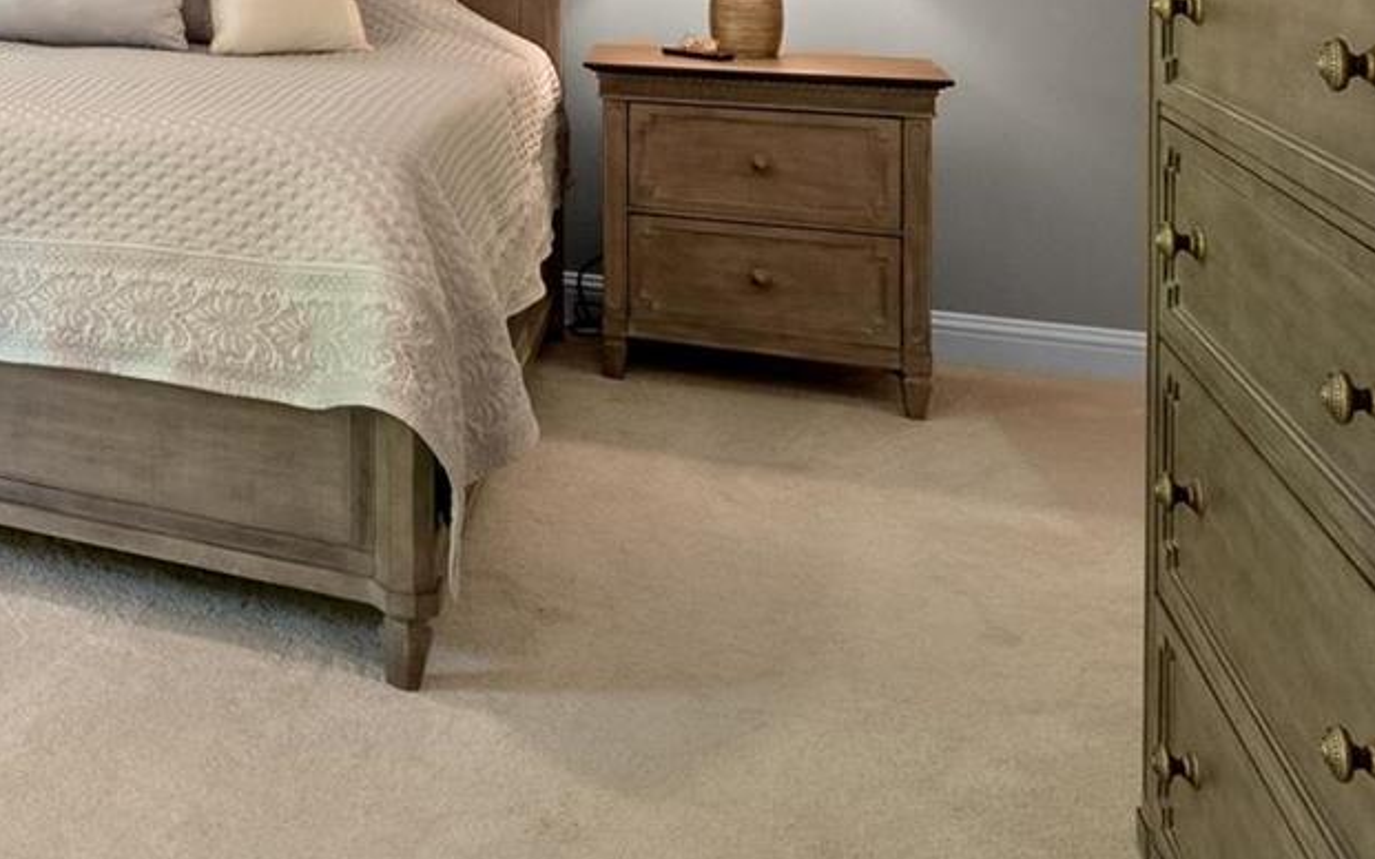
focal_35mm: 42
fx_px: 1574
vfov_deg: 27.7
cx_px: -290
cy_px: -104
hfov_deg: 36.2
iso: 400
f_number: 6.3
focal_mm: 8
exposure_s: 1/5
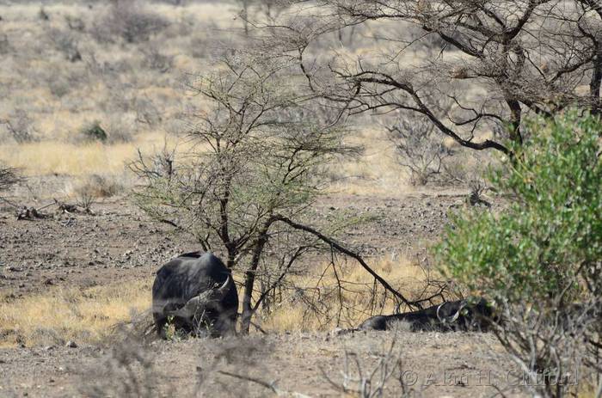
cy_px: 199
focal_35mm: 600
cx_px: 301
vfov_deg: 2.3
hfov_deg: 3.4
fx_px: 10008
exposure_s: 1/500
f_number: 5.6
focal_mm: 400
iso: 200
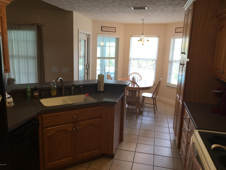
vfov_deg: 48.2
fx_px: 189
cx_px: 113
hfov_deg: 61.7
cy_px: 85
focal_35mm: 29
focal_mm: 4.15
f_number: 2.2
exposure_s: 1/60
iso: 32
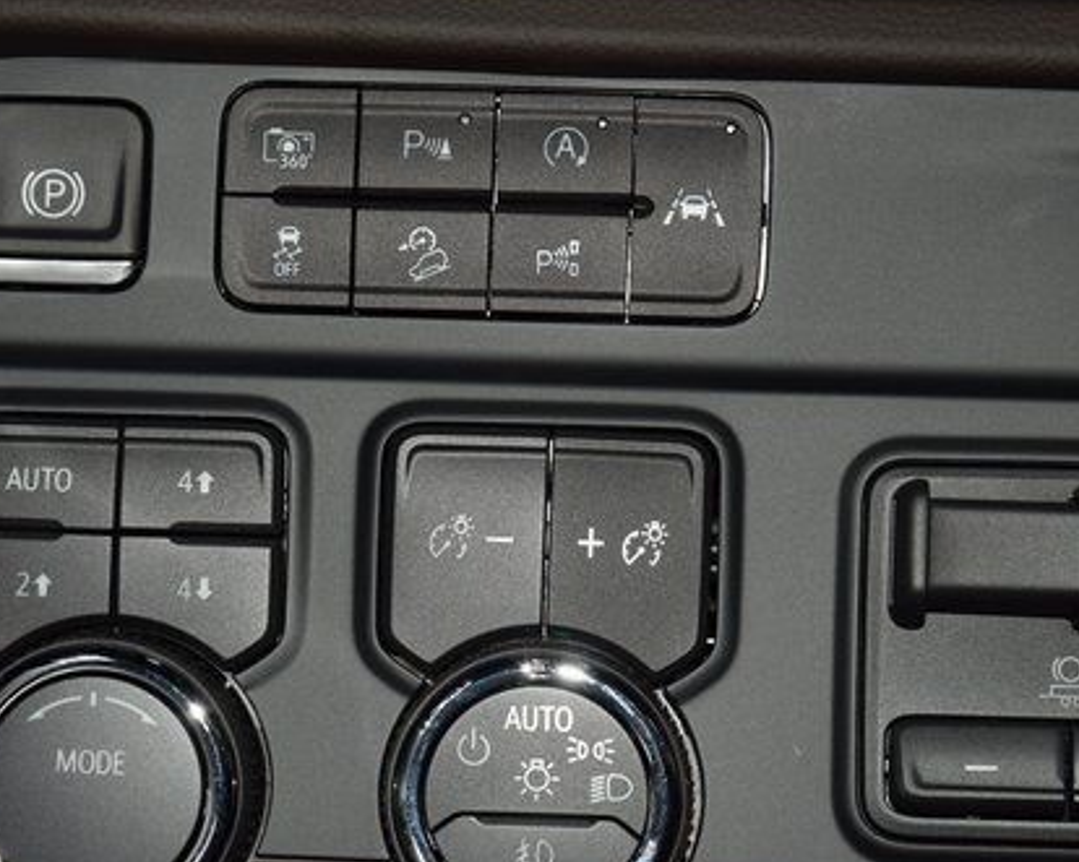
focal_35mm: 122
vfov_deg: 12.6
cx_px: 542
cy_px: 527
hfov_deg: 15.8
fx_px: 3895
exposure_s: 1/125
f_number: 8
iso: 100
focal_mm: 56
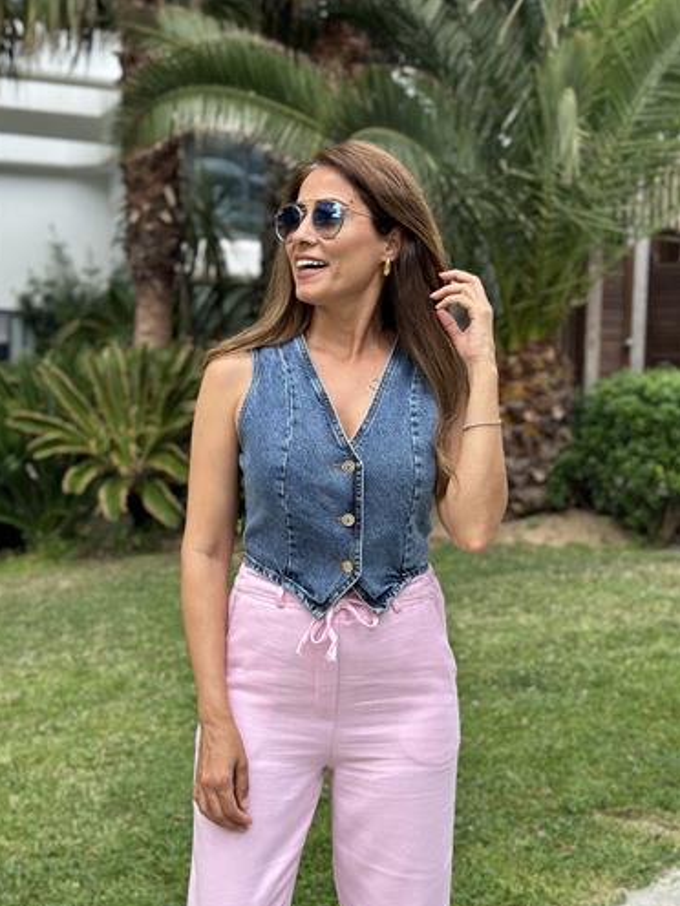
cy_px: 460
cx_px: 336
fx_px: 1283
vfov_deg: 38.9
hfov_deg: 29.7
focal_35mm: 49
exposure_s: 1/315
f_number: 1.78
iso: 80
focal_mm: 6.86
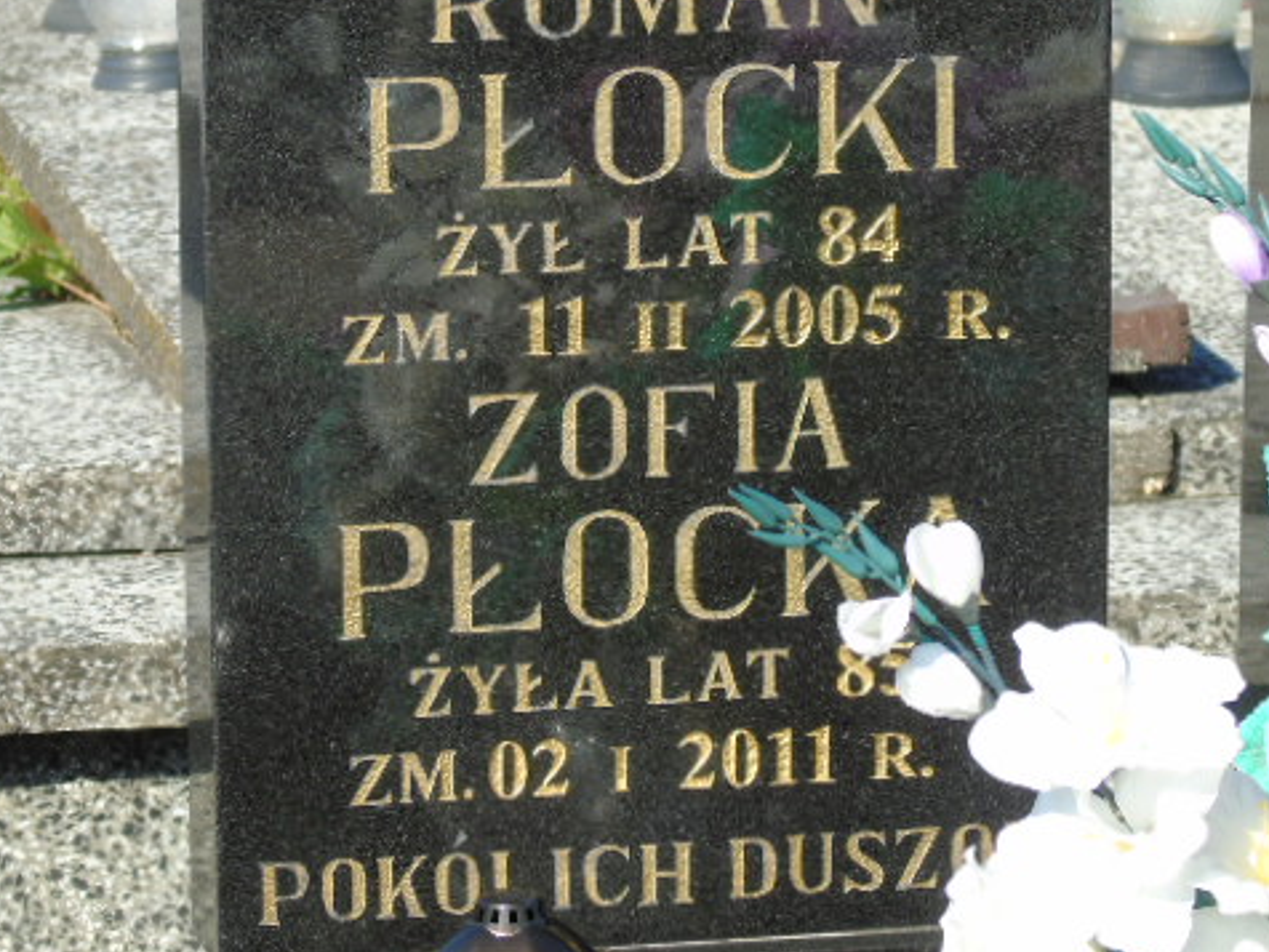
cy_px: 344
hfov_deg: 9.1
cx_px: 645
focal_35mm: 218
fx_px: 7992
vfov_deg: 6.8
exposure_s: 1/250
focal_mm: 29
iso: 80
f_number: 4.9
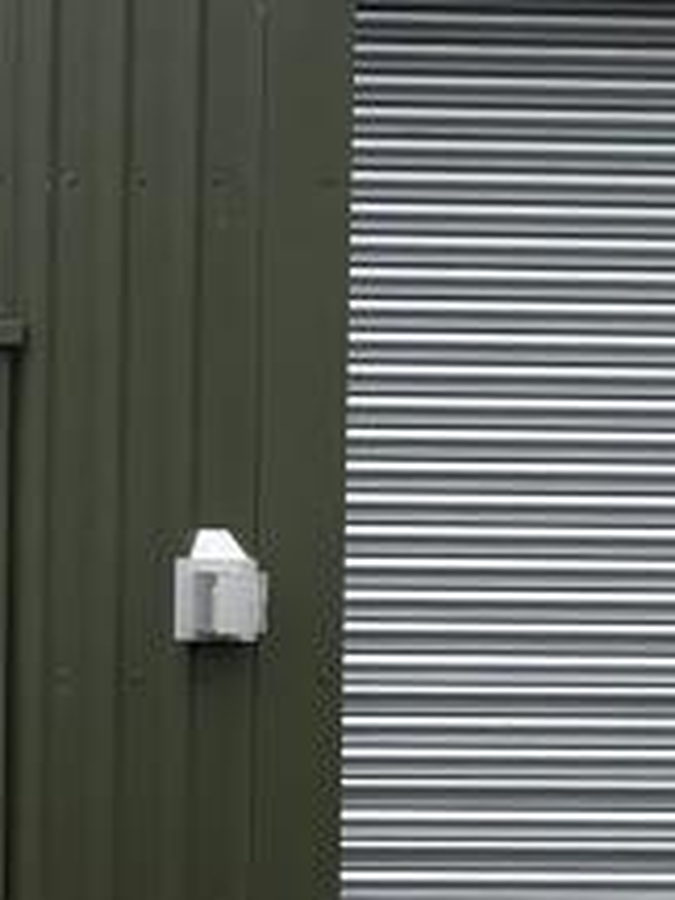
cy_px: 529
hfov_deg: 10.7
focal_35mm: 123
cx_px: -788
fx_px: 3198
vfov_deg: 16.0
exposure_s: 1/121
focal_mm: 4.2
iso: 40
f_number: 1.6
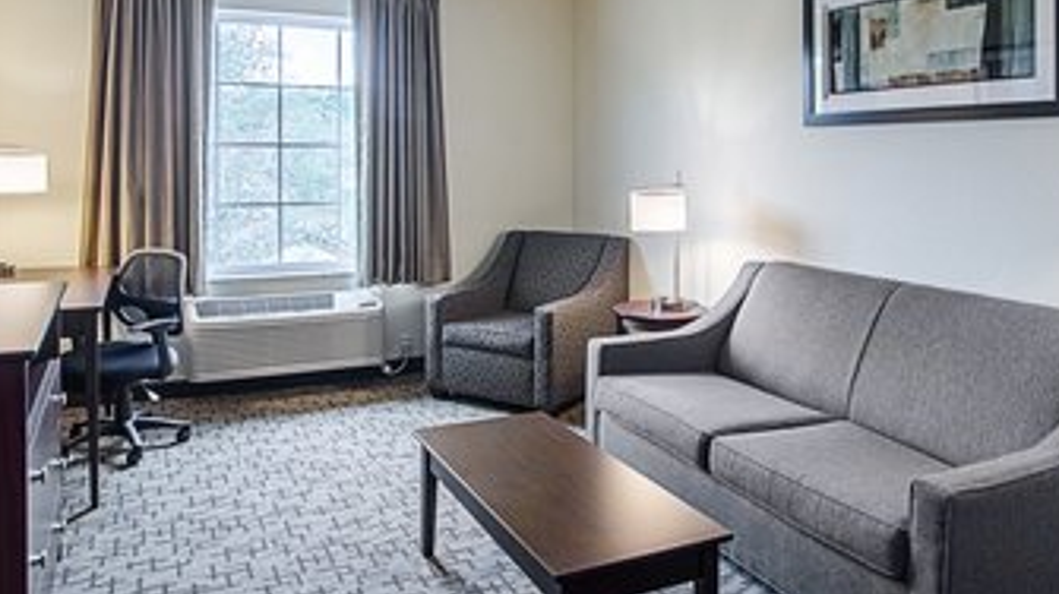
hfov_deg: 69.9
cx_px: 547
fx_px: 758
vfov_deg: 41.9
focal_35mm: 27
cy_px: 167
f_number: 8
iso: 400
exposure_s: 1/80
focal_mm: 12
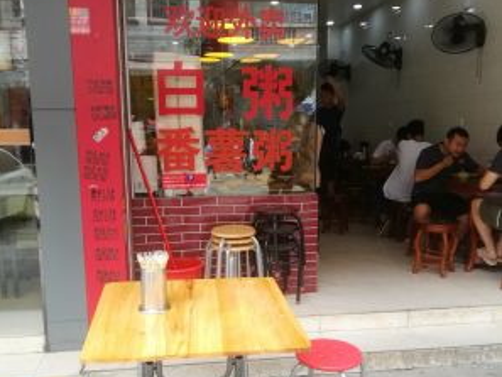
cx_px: 250
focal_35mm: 35
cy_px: 220
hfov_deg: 52.6
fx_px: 508
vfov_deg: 40.6
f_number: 2
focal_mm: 4.04
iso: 50
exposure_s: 1/100
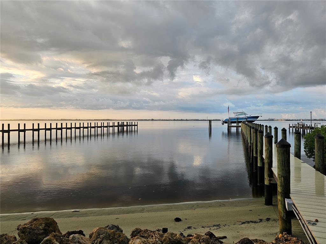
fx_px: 217
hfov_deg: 73.9
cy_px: 122
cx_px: 163
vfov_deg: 58.9
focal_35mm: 23
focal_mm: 6.3
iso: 10
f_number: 1.7
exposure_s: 1/194
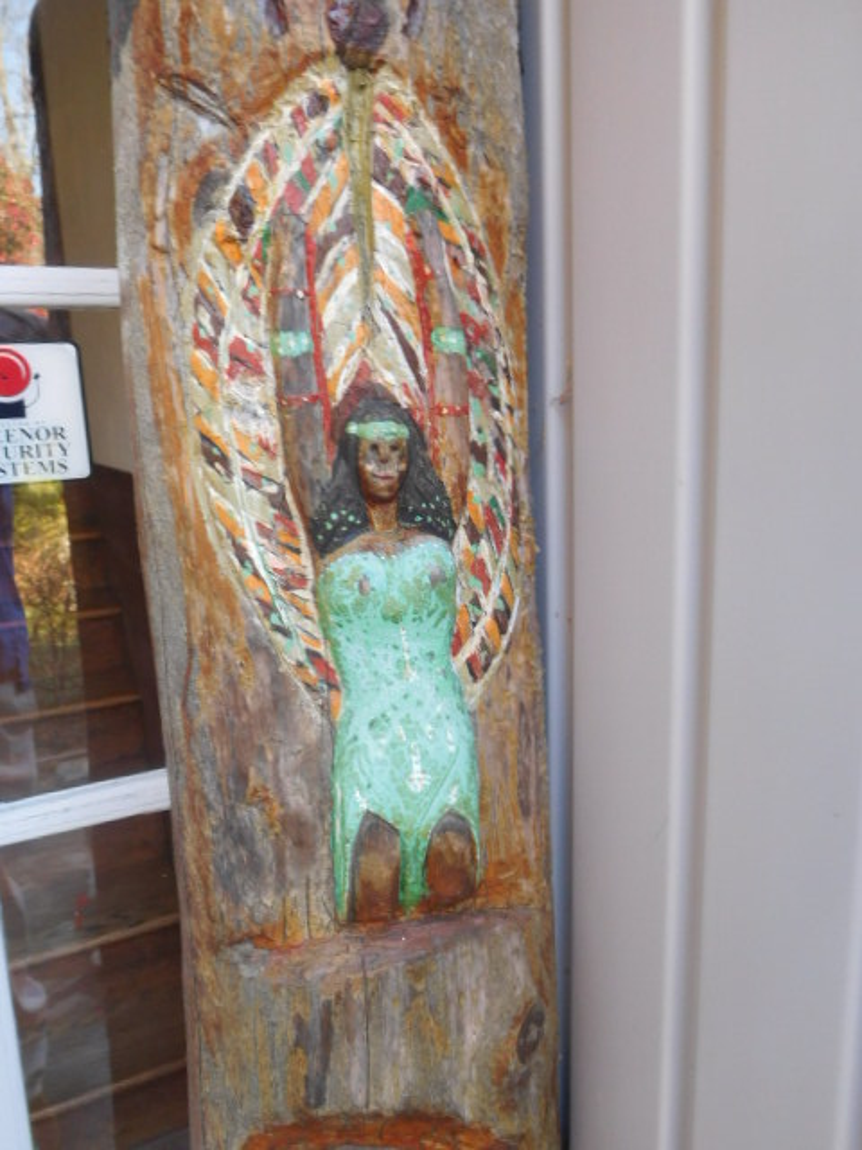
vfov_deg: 69.4
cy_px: 575
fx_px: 830
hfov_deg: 54.9
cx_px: 431
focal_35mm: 25
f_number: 3.4
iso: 125
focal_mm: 4.5
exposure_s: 1/40
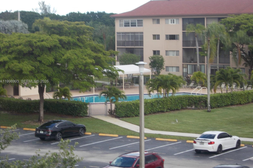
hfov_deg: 17.4
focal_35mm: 118
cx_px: 126
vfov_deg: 11.6
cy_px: 82
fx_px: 829
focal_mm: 20.1
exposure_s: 1/60
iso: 80
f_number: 6
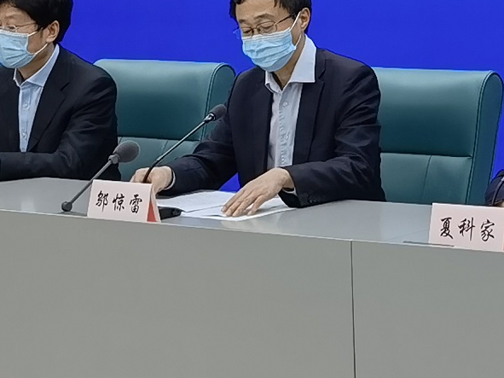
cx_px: 460
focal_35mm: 149
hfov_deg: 13.1
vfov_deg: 9.8
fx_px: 2169
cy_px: -75
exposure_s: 1/146
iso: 50
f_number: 1.9
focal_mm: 6.67
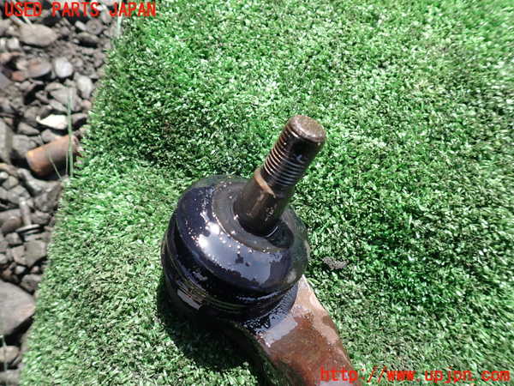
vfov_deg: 54.9
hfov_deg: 69.4
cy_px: 193
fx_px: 371
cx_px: 257
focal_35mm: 25
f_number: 2.8
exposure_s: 1/400
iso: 100
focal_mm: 4.5
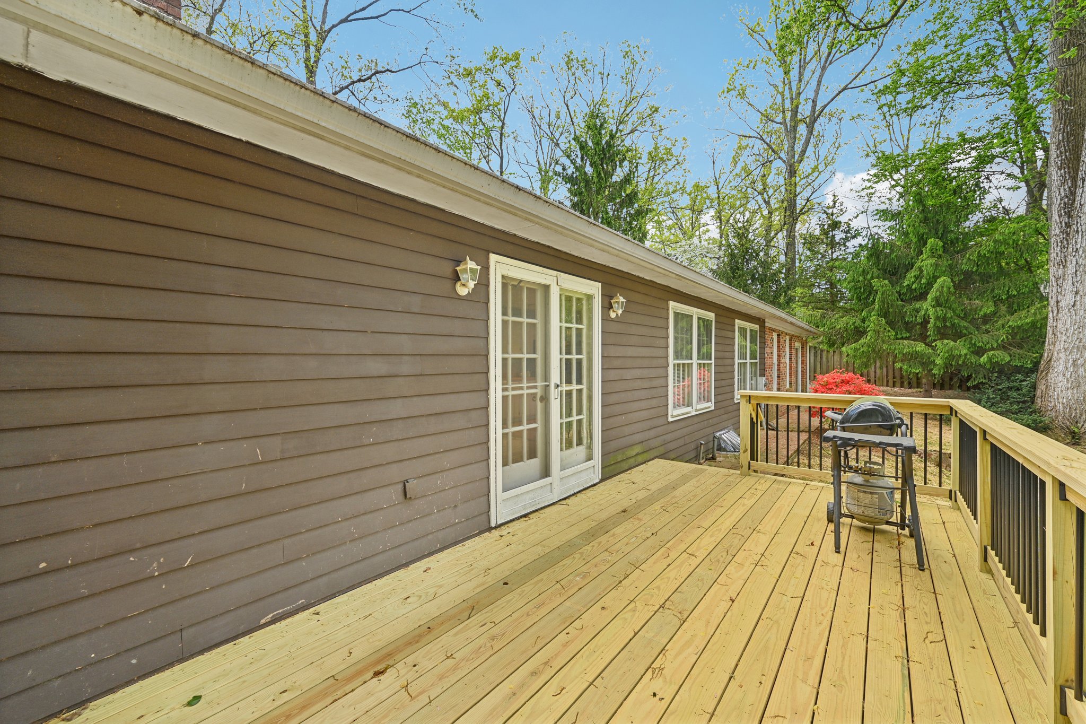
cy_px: 362
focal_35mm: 14
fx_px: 422
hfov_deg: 104.3
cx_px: 543
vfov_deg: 81.2
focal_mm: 14
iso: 100
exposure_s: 1/30
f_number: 8
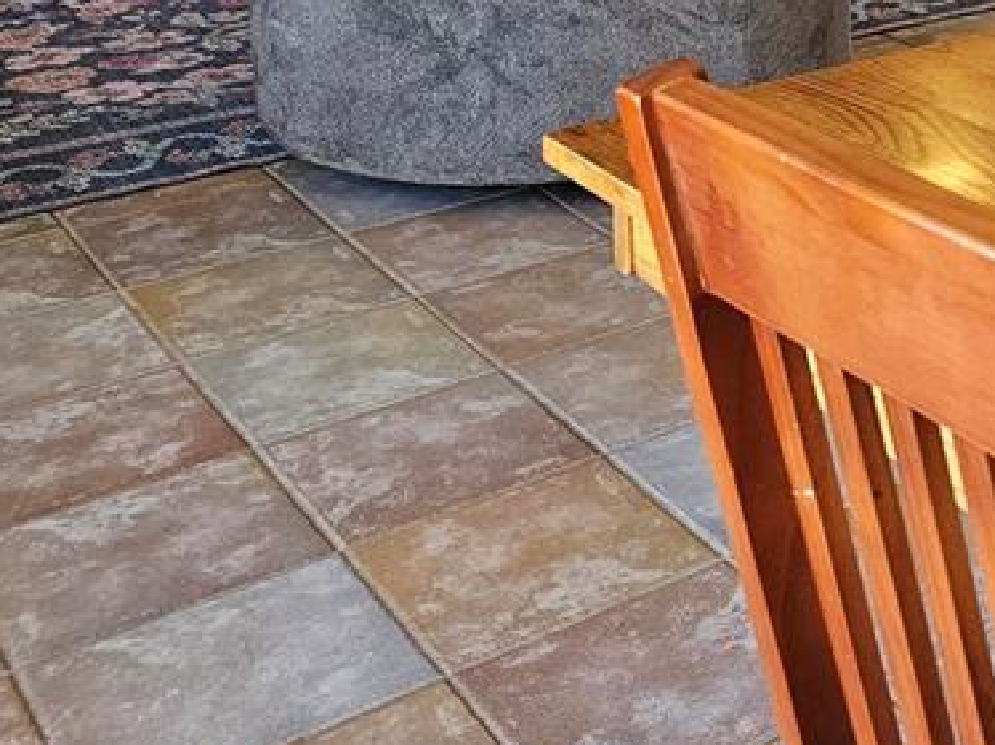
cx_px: 1266
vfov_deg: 21.3
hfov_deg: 26.5
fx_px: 1810
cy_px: -198
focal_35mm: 63
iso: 250
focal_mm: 6.3
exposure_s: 1/120
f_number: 1.7
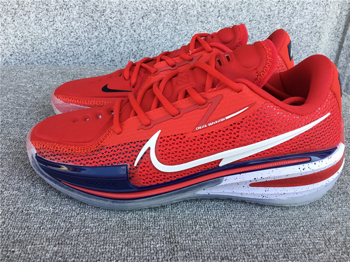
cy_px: 131
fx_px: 313
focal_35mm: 31
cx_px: 175
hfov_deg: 58.4
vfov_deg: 45.4
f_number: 2.4
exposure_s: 1/120
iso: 25
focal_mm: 3.3
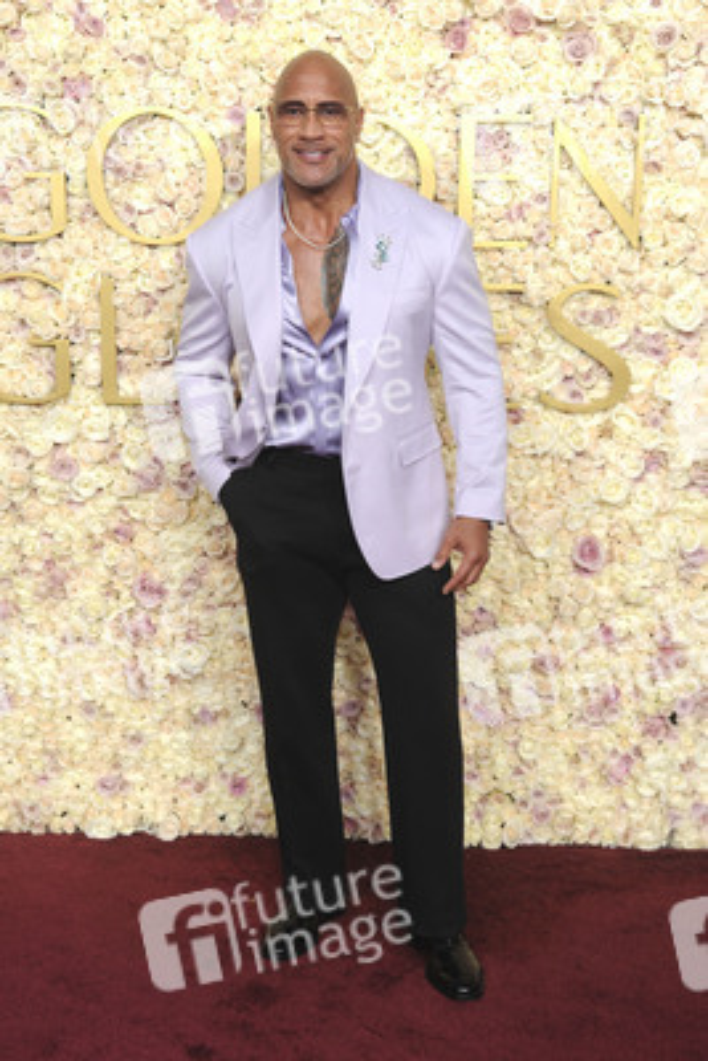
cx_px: 354
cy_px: 530
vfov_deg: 35.6
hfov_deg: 24.2
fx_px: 1650
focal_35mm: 56
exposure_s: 1/250
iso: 1000
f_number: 13
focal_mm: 56
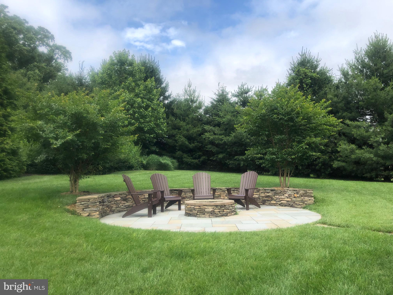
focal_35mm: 28
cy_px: 148
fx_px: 318
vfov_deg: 49.7
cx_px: 196
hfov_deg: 63.4
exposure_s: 1/1263
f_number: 1.8
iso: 20
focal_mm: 4
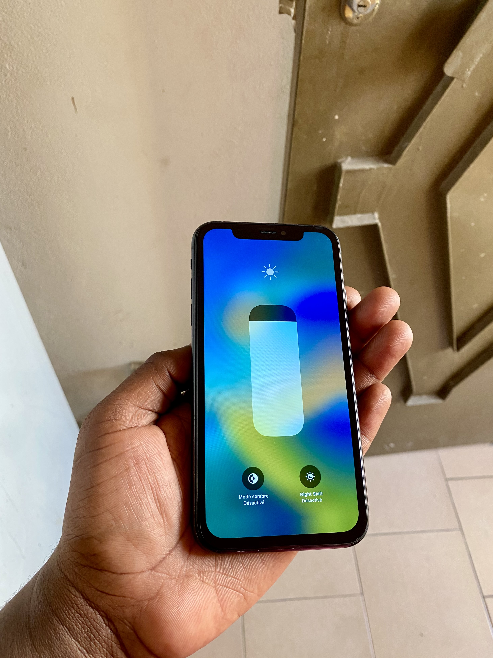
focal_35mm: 27
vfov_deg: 65.3
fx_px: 513
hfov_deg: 51.4
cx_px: 244
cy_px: 319
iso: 125
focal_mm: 4.25
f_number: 1.8
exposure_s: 1/97
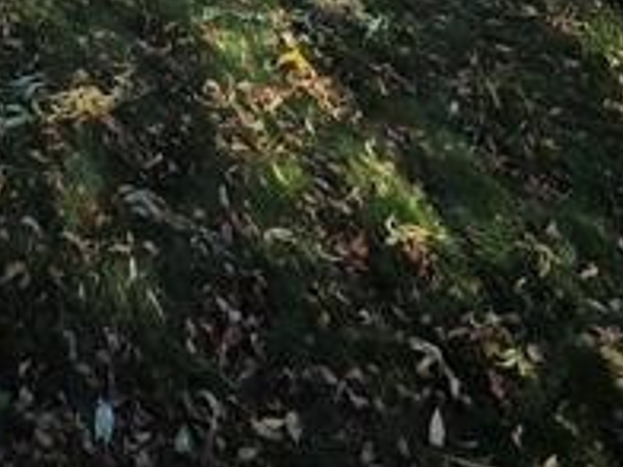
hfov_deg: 33.4
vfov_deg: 17.2
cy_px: -537
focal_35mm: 51
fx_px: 918
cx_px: -38
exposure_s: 1/1167
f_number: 2.2
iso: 50
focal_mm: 2.2
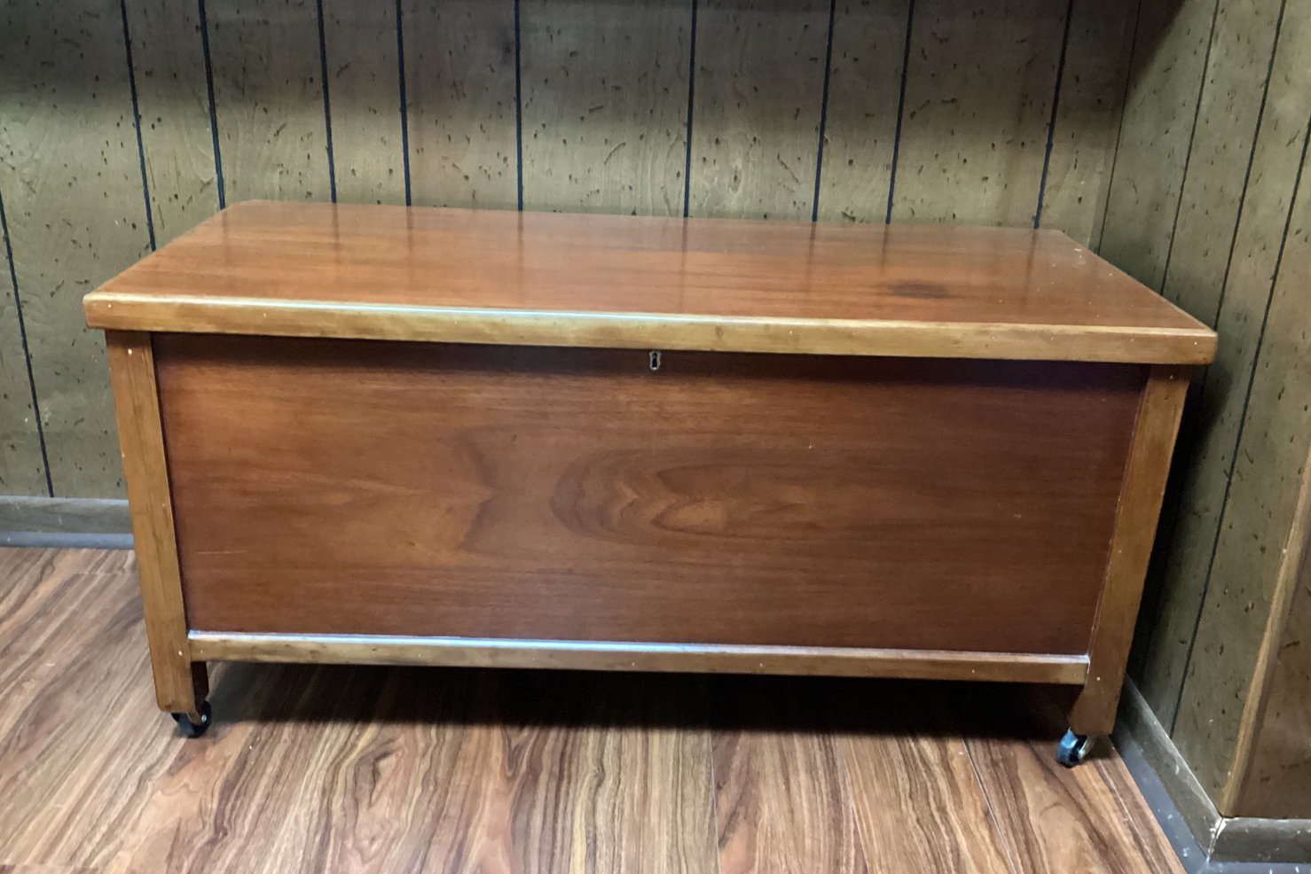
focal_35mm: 33
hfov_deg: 57.2
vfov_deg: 40.0
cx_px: 657
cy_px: 468
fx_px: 1202
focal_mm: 3.3
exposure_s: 1/20
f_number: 2.4
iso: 640
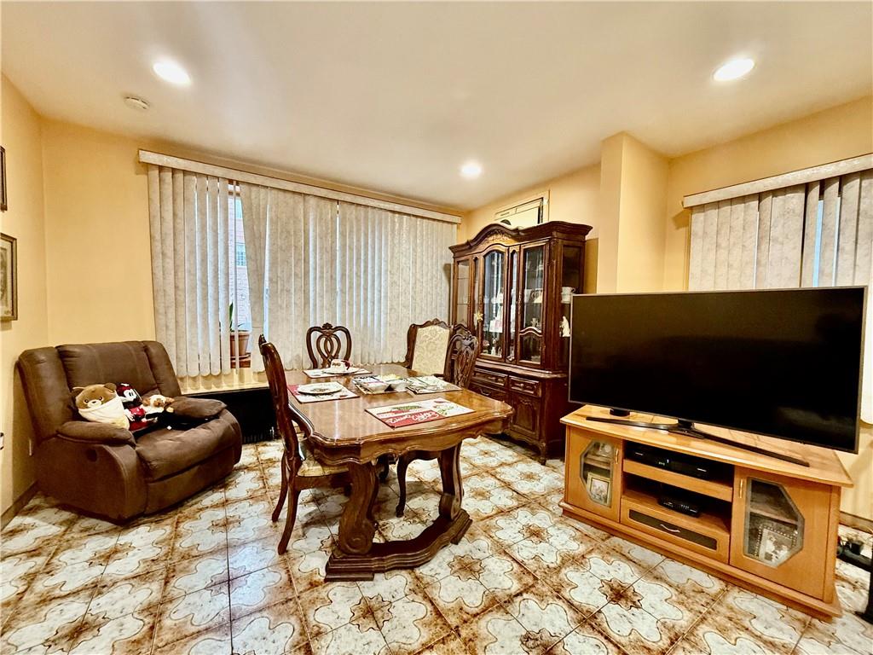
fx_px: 353
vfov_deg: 85.7
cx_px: 436
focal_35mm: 14
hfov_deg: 102.1
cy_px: 328
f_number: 2.2
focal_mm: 2.22
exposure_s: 1/60
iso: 500
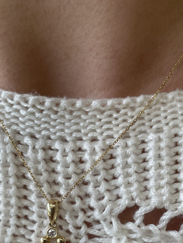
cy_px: 191
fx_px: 289
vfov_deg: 43.8
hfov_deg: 35.1
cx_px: 106
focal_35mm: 41
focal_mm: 4.2
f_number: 1.6
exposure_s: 1/206
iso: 32
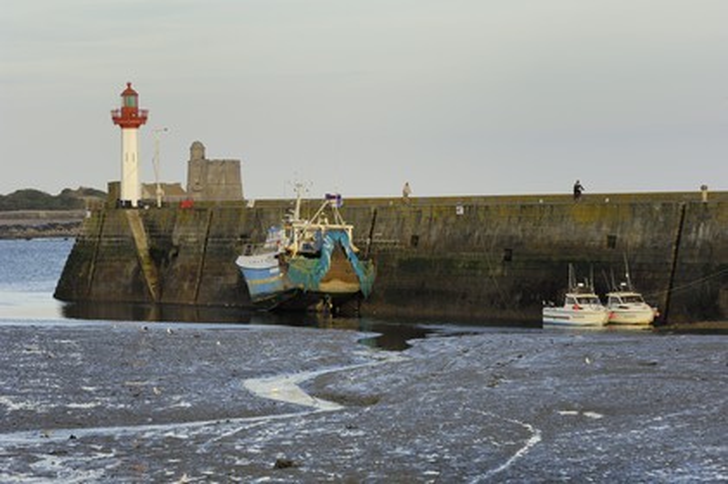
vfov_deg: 7.0
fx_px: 3940
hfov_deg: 10.6
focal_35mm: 195
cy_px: 242
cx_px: 364
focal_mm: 130
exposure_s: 1/160
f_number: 5.3
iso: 100
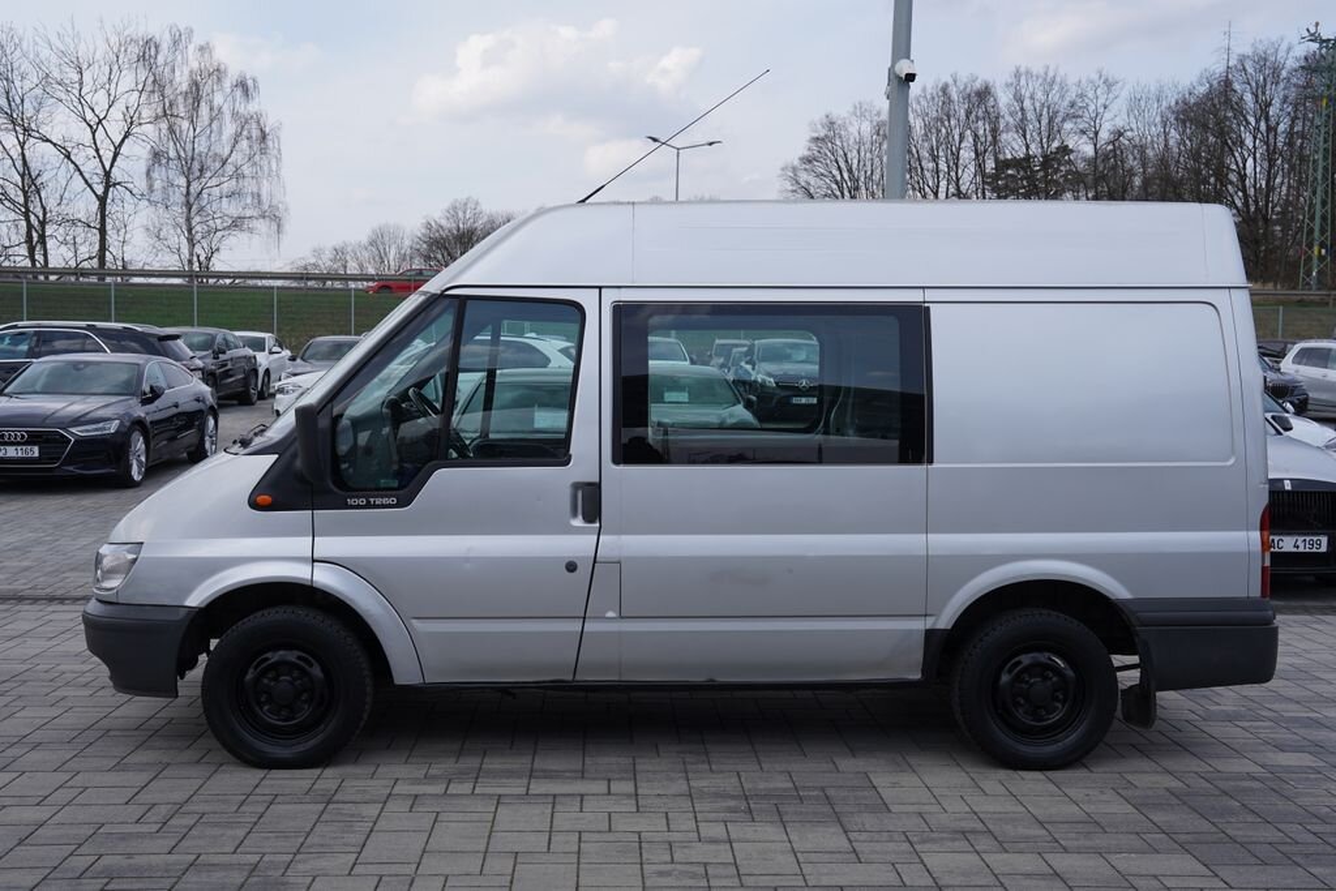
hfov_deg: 51.9
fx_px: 1373
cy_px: 446
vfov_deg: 36.0
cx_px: 668
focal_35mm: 37
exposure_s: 1/250
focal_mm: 37
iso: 100
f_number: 7.1
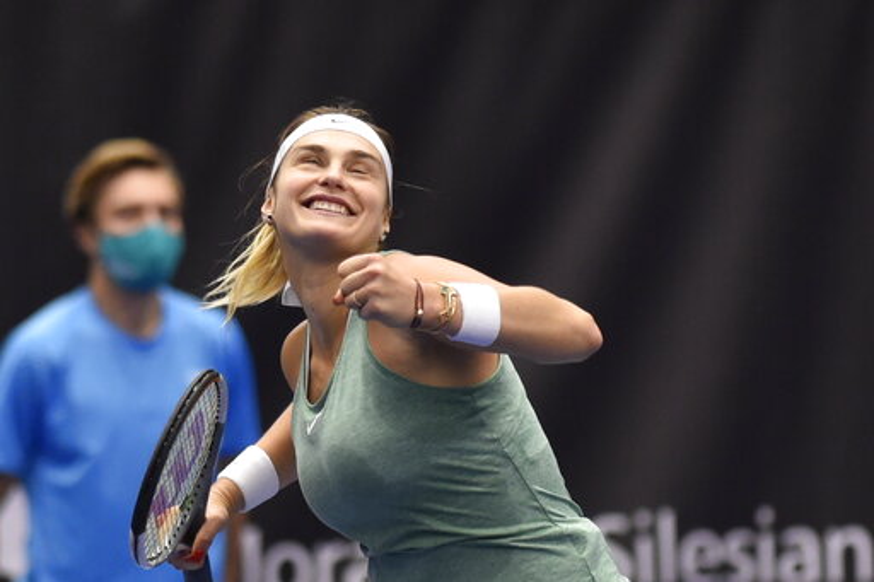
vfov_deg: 4.6
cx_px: 437
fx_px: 7281
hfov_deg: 6.9
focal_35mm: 300
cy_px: 291
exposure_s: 1/1250
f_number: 2.8
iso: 3200
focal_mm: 300
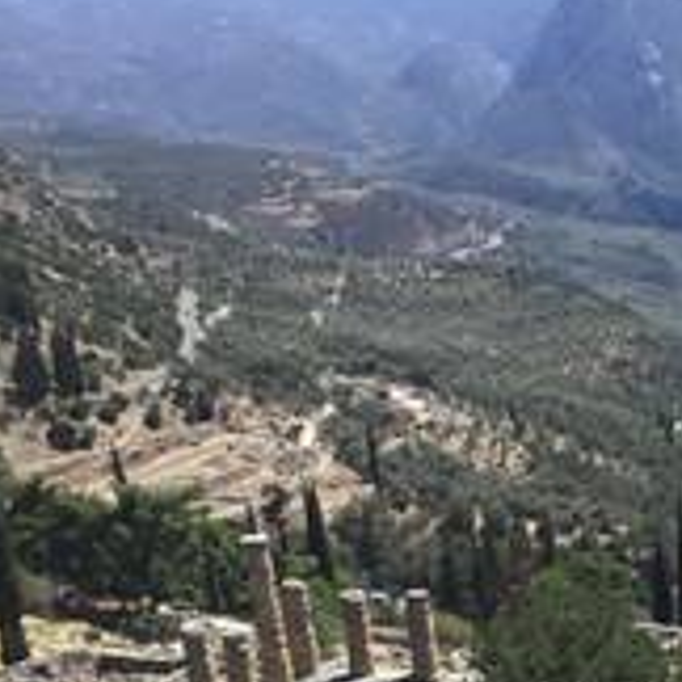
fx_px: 1806
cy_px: 733
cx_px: 901
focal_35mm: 81
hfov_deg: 19.6
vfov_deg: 20.5
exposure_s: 1/1116
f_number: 2.4
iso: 25
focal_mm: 3.3
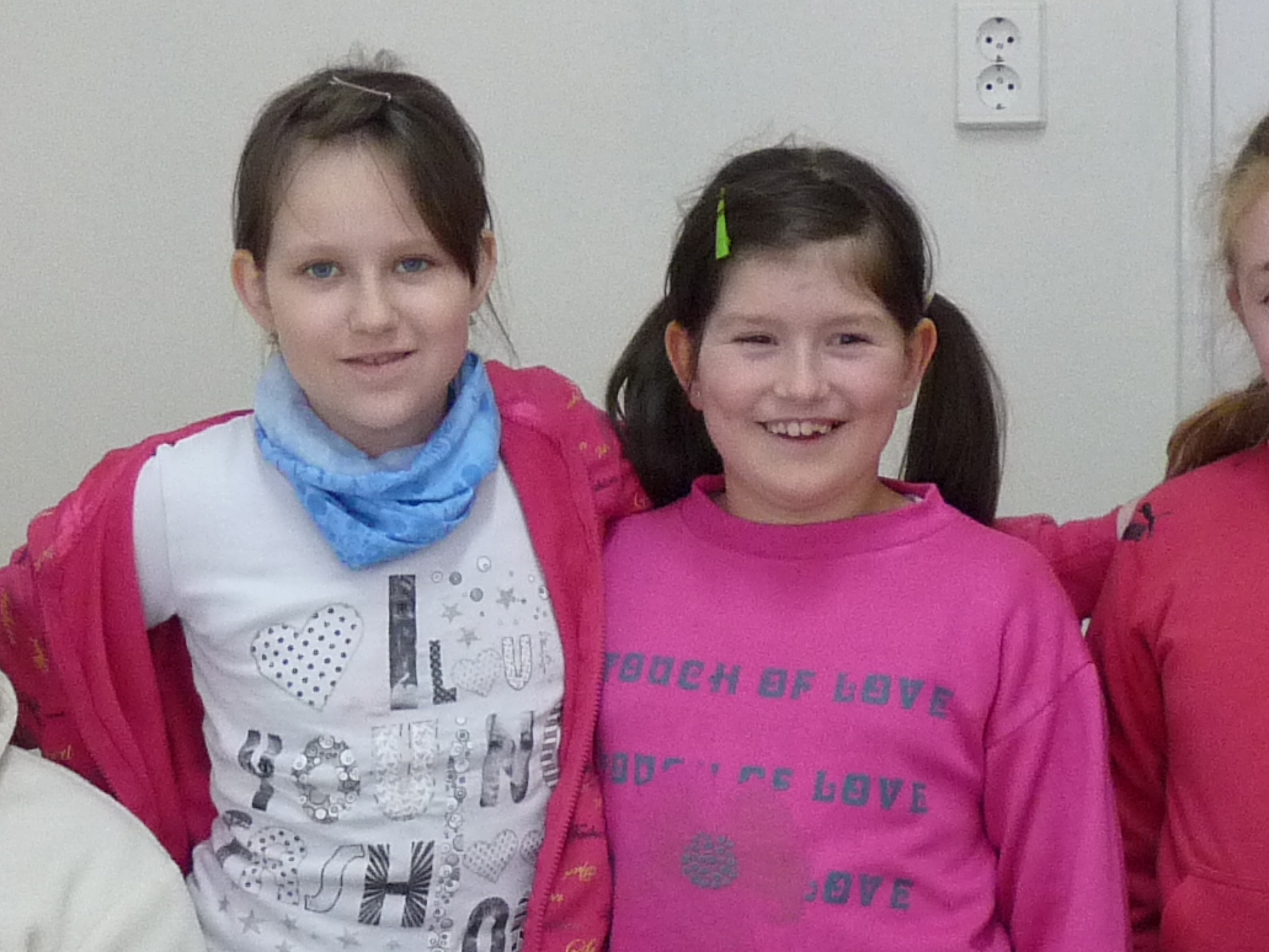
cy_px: 476
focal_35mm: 137
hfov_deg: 14.4
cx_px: 628
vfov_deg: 10.8
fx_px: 5024
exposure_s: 1/30
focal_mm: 6.9
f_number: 3
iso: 250
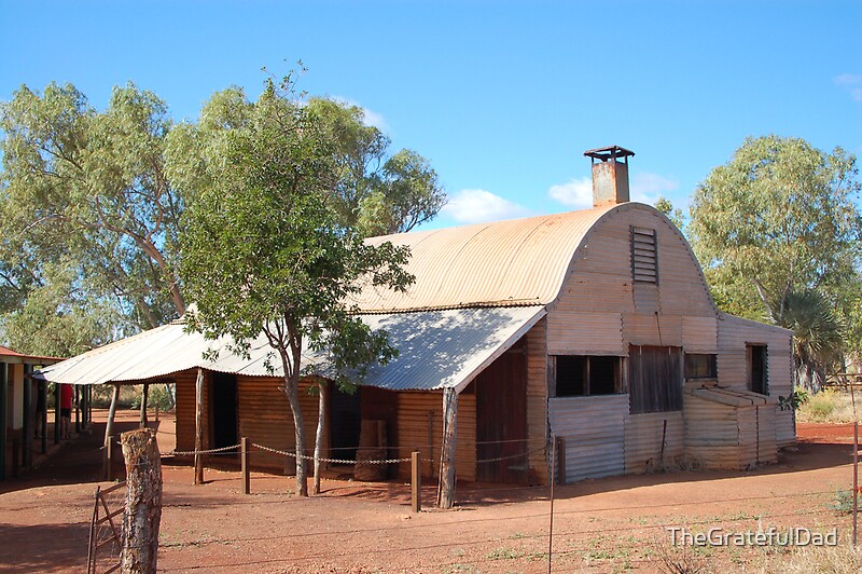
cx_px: 431
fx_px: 1005
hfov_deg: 46.4
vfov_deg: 31.8
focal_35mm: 42
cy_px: 287
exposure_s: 1/125
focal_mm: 28
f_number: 5.6
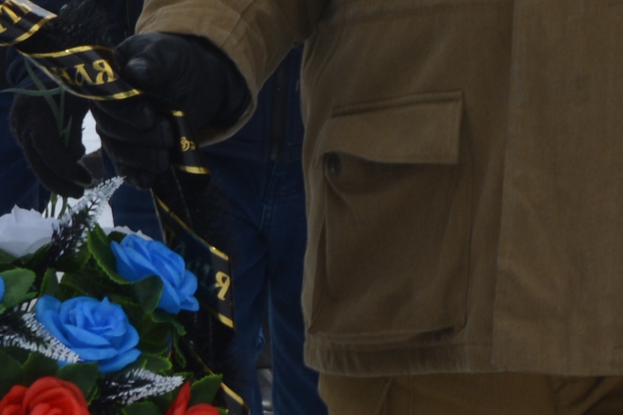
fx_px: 7060
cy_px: 427
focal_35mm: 408
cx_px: -409
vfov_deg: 3.4
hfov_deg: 5.0
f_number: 8
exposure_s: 1/200
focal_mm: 48
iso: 100
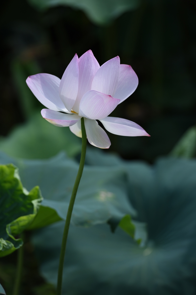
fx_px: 1723
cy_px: 155
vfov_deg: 9.8
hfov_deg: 6.5
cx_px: 100
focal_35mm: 211
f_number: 3.5
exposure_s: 1/1250
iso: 100
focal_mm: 200
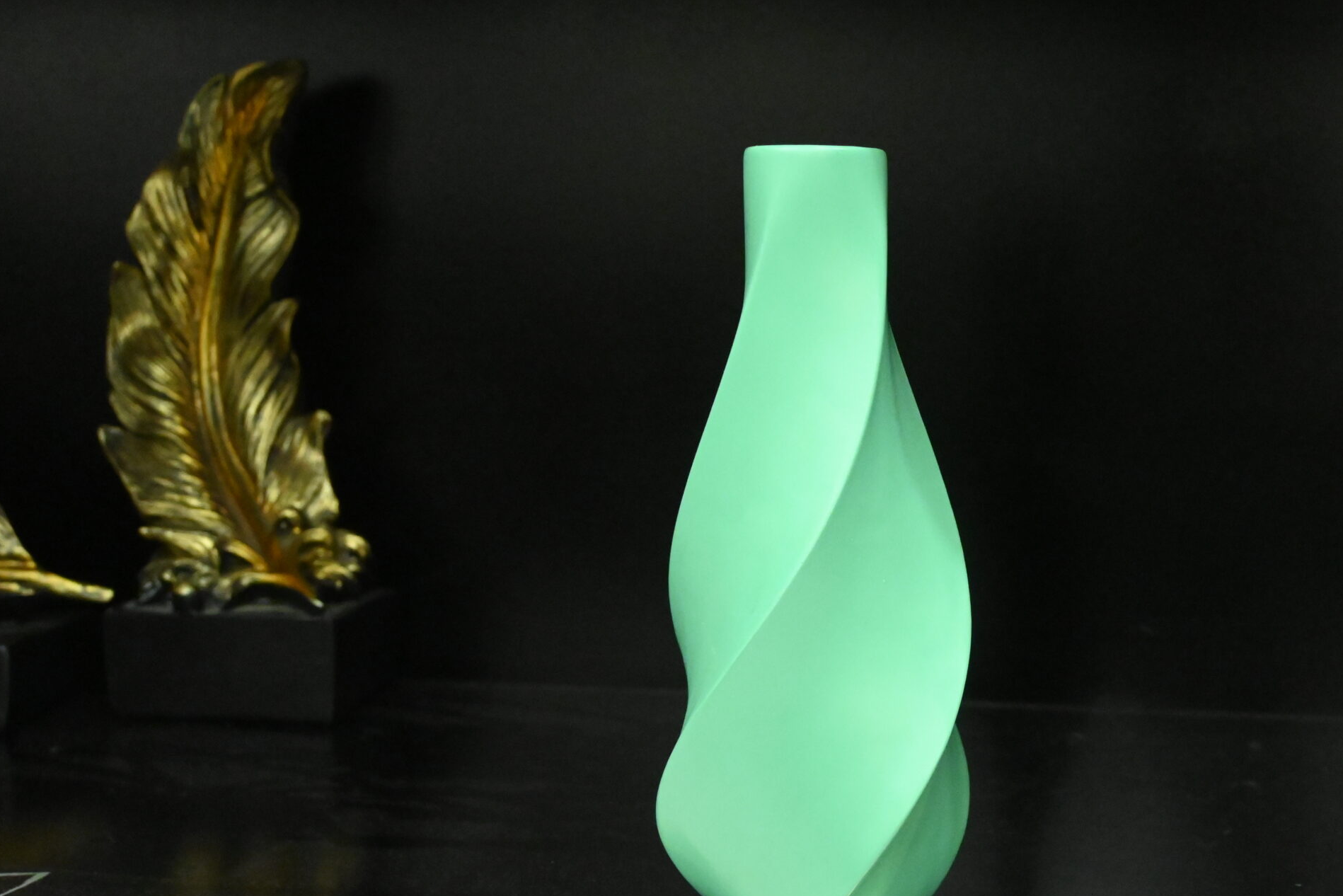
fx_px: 2189
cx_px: 888
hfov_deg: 33.8
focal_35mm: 59
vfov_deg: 23.1
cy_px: 433
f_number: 4.8
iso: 8000
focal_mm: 29
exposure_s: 1/100
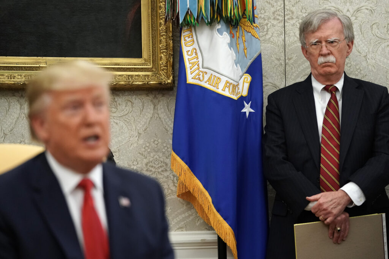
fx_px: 1405
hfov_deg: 15.8
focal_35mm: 130
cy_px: 130
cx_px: 194
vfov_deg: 10.6
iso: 5000
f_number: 3.2
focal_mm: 130
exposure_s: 1/640
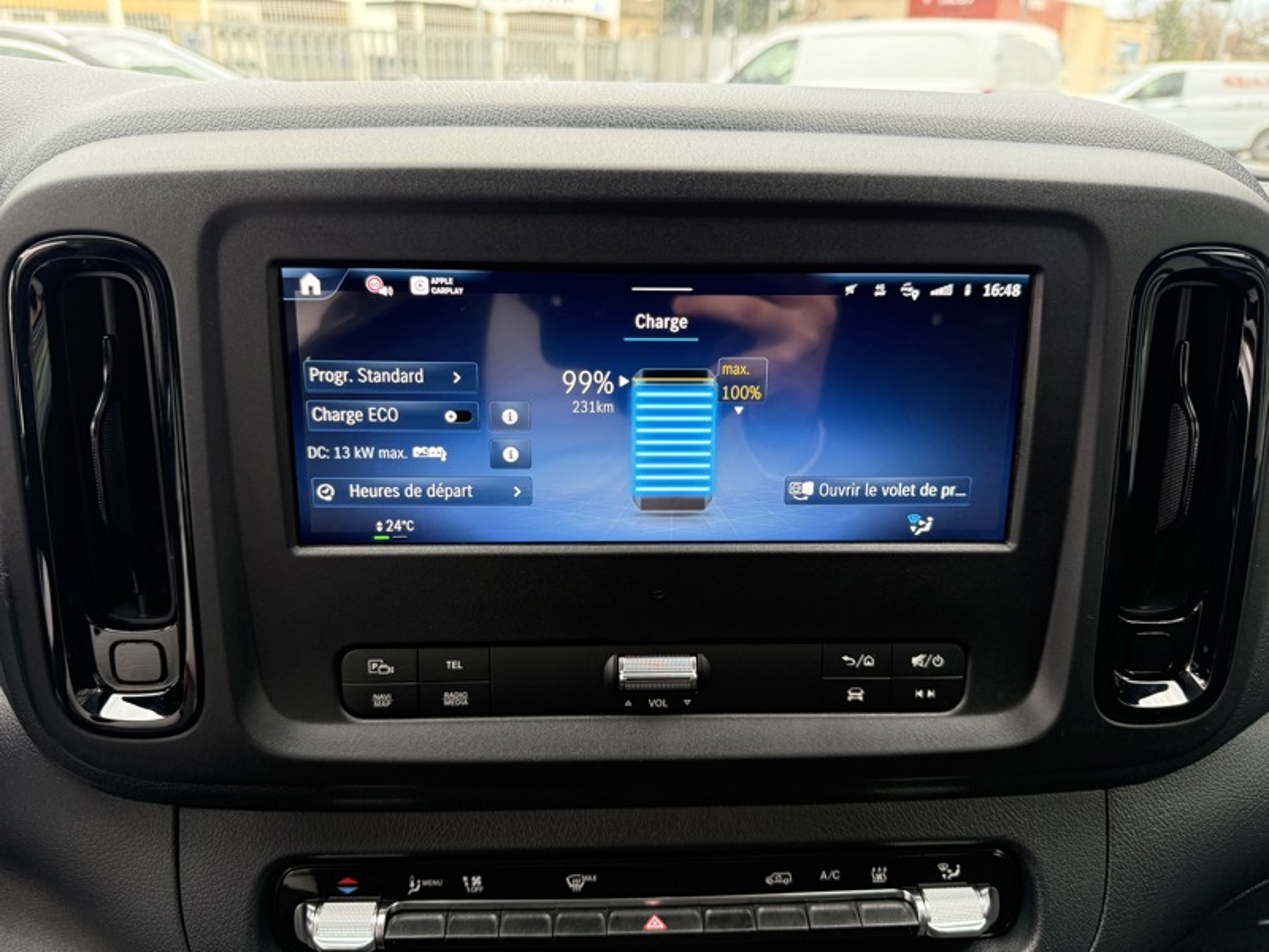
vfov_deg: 56.8
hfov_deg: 71.6
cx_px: 634
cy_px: 476
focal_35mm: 24
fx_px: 880
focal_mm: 6.76
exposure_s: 1/128
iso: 200
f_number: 1.78
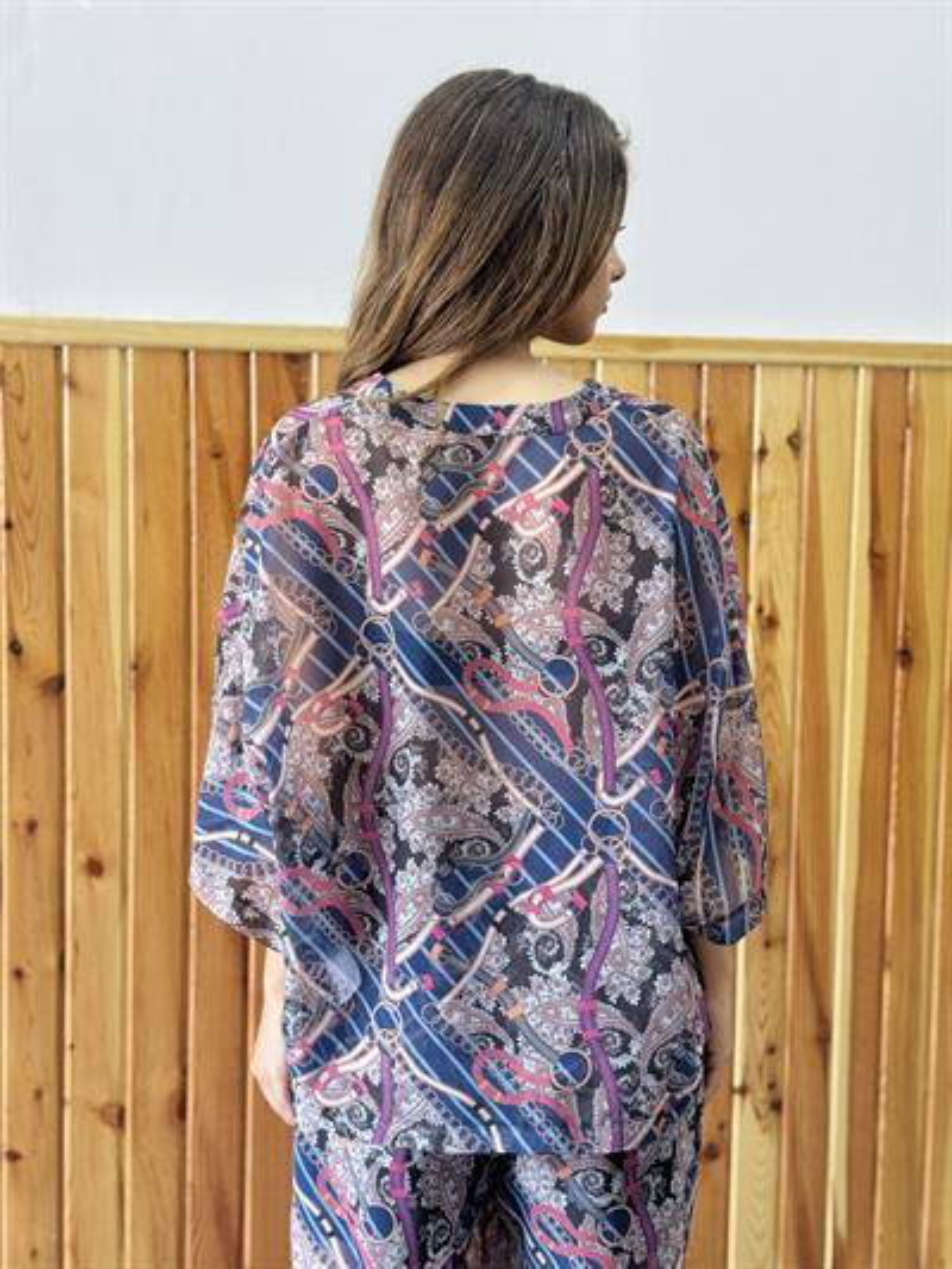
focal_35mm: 48
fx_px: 1759
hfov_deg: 30.3
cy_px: 634
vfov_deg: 39.6
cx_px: 476
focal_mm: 6.76
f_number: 1.78
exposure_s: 1/50
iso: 160
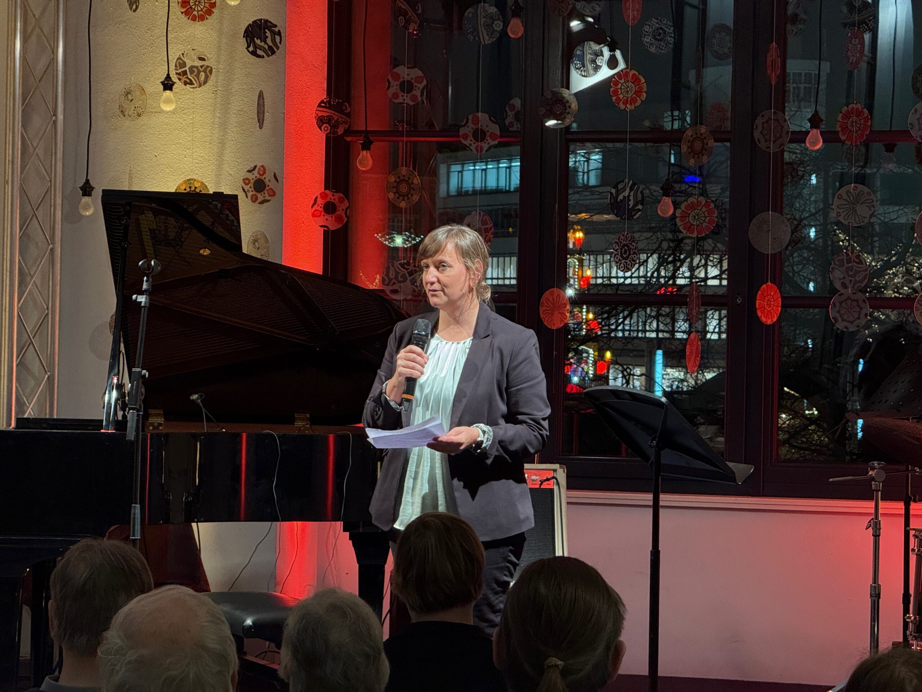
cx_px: 461
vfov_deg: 12.3
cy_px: 346
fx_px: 3196
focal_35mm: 120
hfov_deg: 16.4
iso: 400
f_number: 2.8
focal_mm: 15.66
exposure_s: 1/50
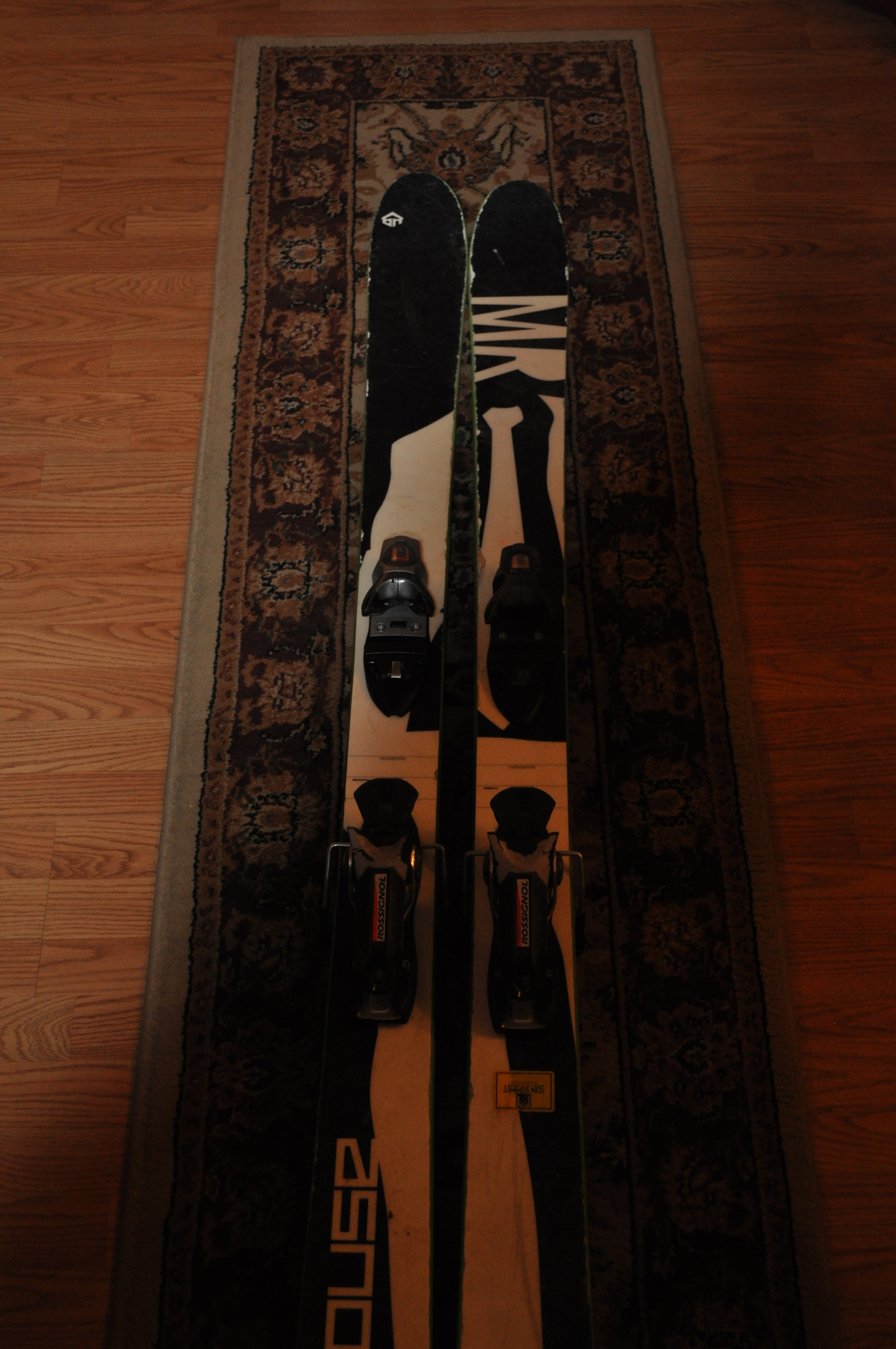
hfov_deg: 28.0
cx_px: 448
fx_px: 1797
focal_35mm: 48
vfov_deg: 41.2
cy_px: 674
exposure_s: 1/60
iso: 800
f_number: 4.8
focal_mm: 32
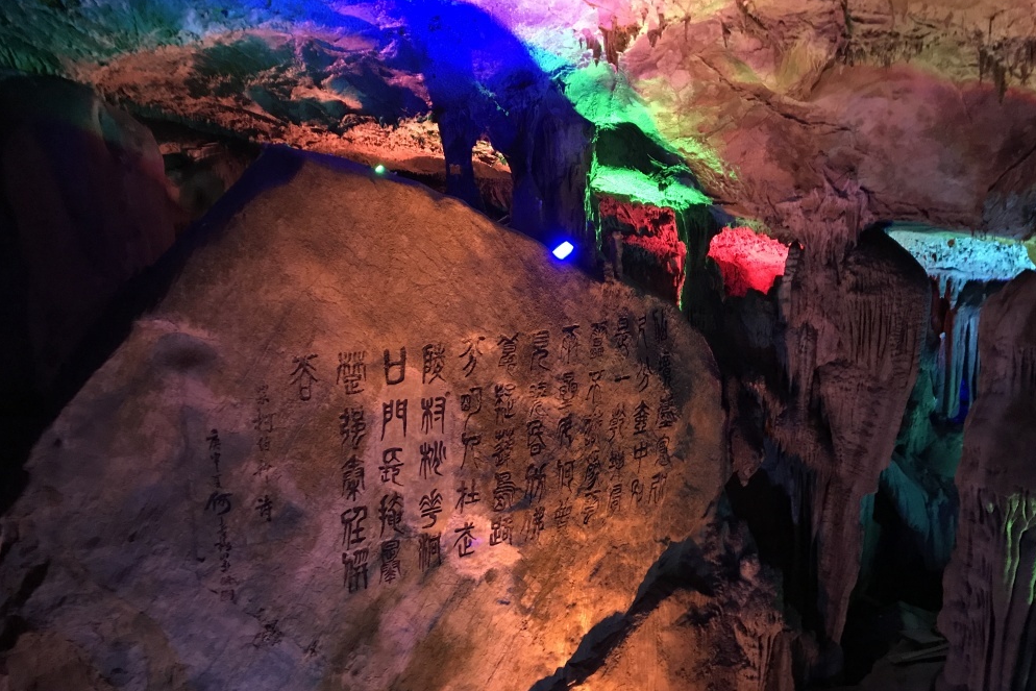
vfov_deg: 43.5
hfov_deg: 61.9
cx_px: 529
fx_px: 863
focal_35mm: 30
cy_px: 391
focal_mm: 3.99
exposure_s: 1/4
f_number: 1.8
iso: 100
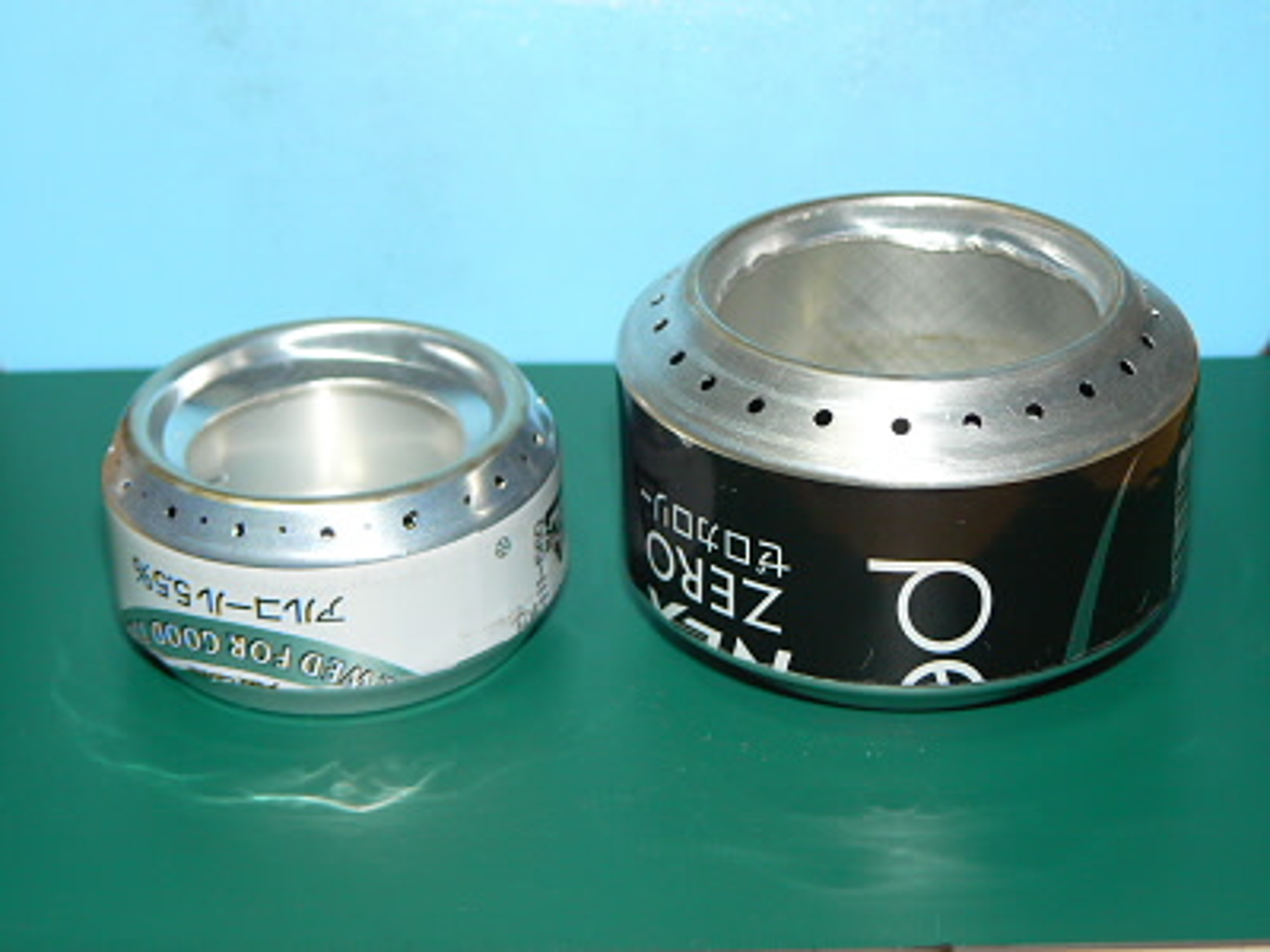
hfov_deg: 24.4
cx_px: 635
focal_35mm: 80
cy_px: 476
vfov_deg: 18.4
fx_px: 2935
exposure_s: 1/30
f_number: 3.2
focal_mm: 13.4
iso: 100
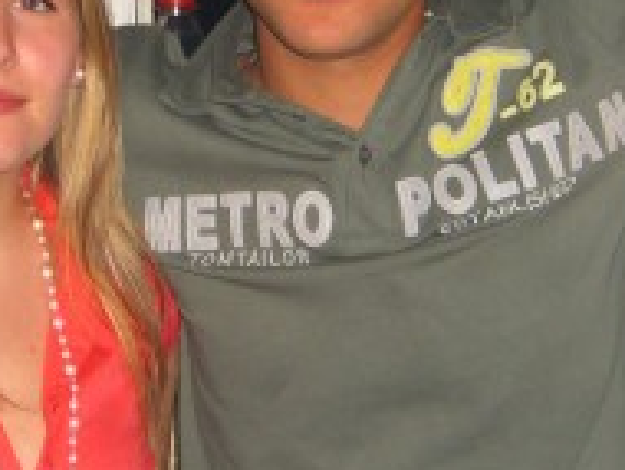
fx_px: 2169
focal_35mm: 120
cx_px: 273
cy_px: 125
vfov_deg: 12.3
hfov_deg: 16.4
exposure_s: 1/60
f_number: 2.8
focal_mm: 7.9
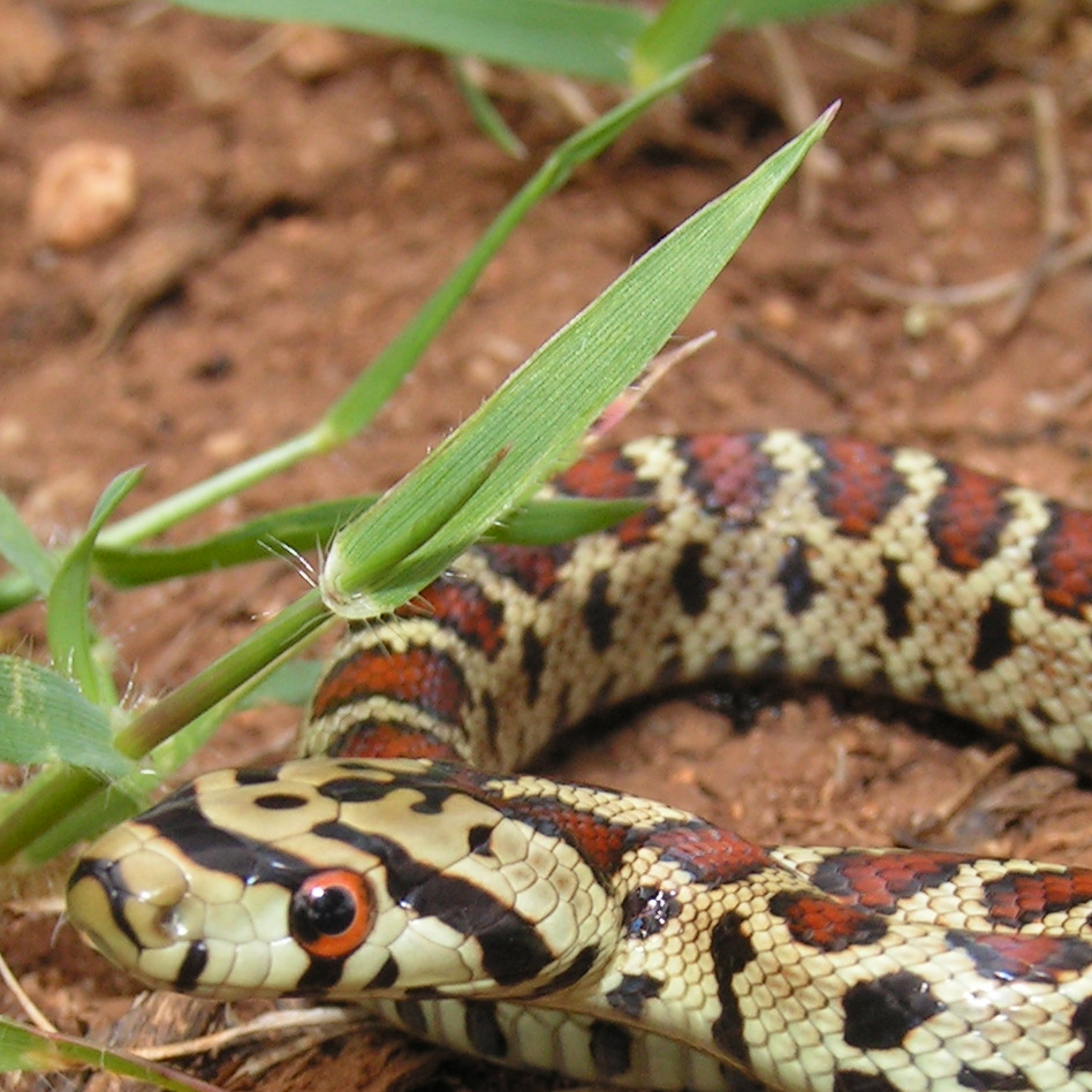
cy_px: 939
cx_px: 628
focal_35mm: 142
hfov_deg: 12.3
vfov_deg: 12.2
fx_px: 5068
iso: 50
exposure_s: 1/80
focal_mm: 11.1
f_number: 5.6
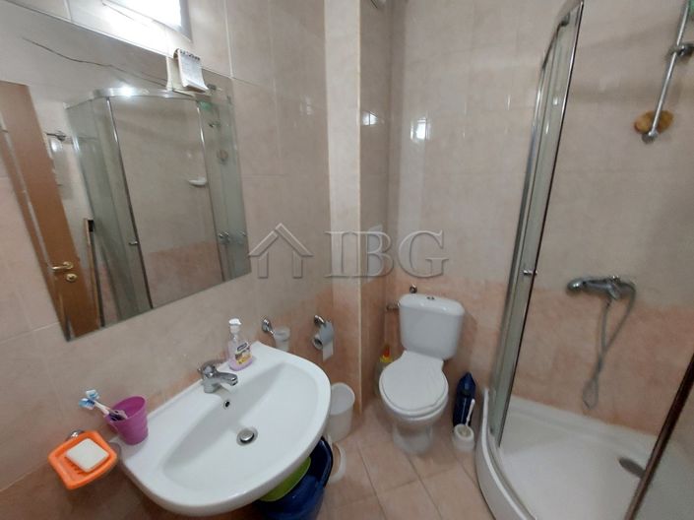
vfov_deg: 89.9
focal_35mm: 13
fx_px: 260
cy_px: 260
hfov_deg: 106.2
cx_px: 347
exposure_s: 1/33
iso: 320
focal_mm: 1.74
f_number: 2.2
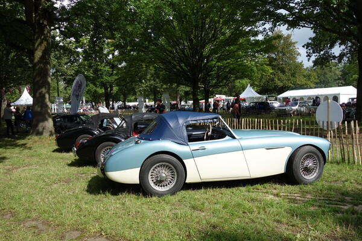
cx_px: 181
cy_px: 120
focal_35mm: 28
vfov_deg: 46.4
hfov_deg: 65.5
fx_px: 282
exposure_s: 1/400
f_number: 5.6
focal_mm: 10.4
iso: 125
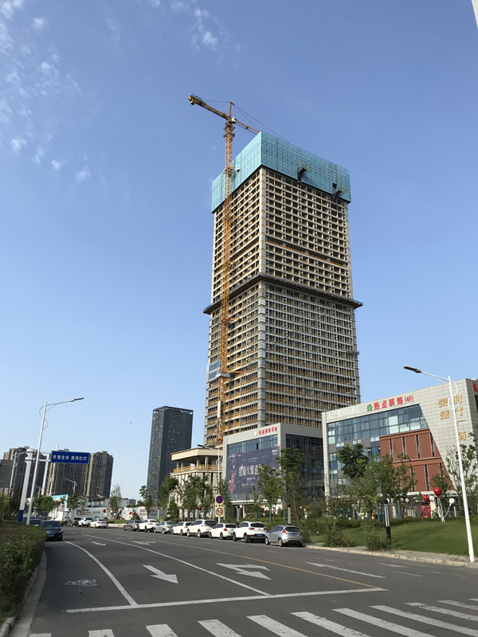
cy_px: 318
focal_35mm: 28
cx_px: 239
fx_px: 516
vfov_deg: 63.4
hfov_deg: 49.7
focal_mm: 3.99
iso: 20
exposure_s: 1/1842
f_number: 1.8
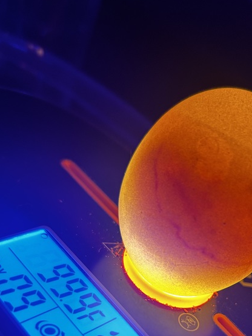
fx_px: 466
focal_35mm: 48
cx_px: 207
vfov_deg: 38.2
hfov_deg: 29.5
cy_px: 267
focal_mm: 5.7
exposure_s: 1/45
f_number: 1.5
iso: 125
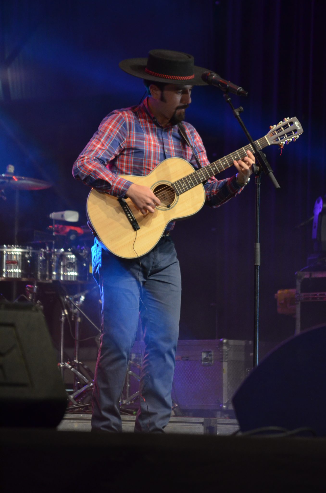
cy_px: 246
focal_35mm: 202
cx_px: 163
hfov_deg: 6.8
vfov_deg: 10.2
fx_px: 2764
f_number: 5
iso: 1600
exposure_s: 1/200
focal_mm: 135
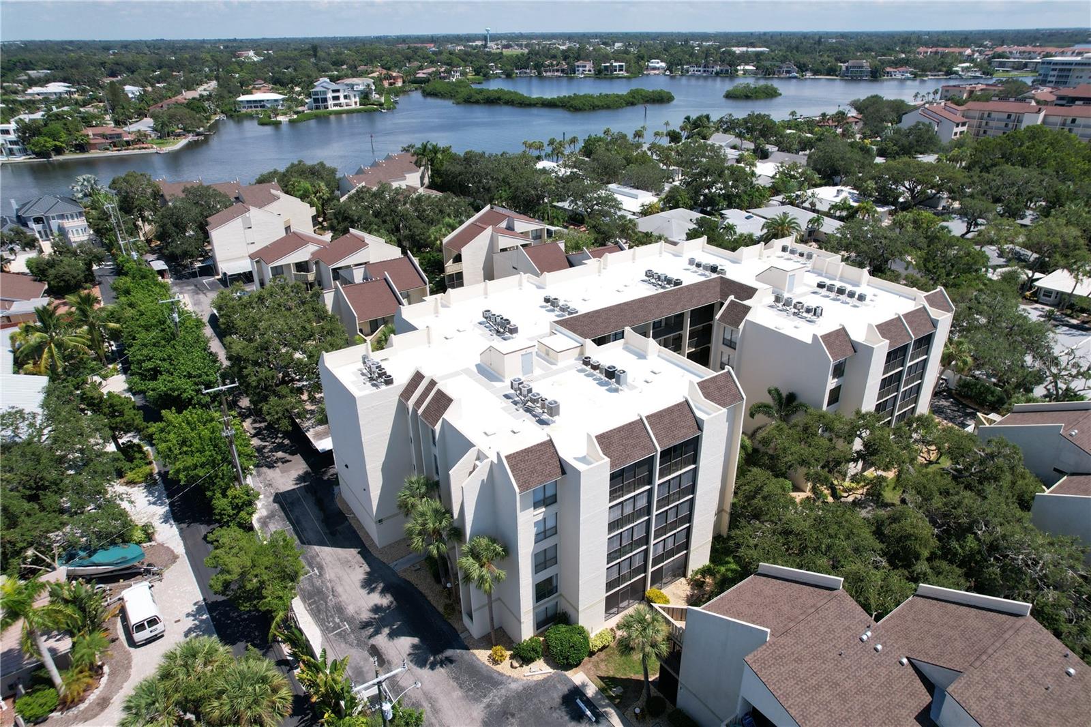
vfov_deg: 57.2
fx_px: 667
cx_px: 546
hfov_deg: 78.6
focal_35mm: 22
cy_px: 364
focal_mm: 8.38
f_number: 2.8
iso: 140
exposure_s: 1/2500
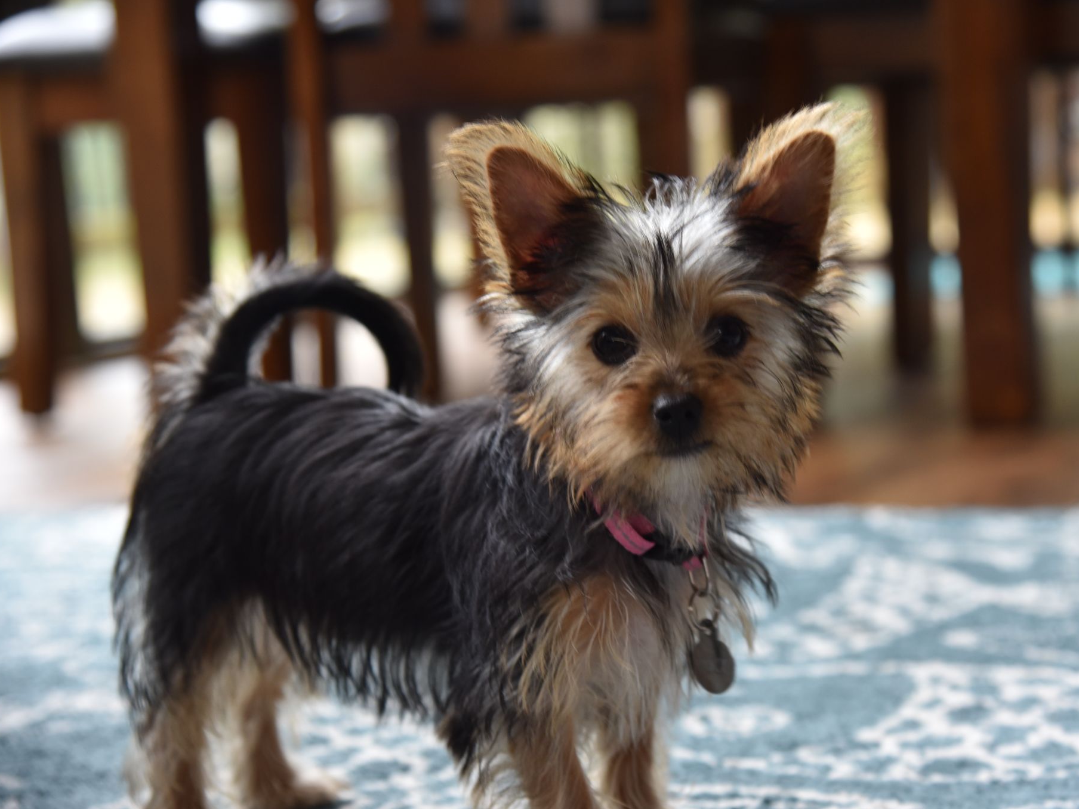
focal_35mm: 85
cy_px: 406
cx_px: 575
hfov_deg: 23.0
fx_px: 2649
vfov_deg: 17.4
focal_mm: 78
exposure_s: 1/80
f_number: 4.5
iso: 800
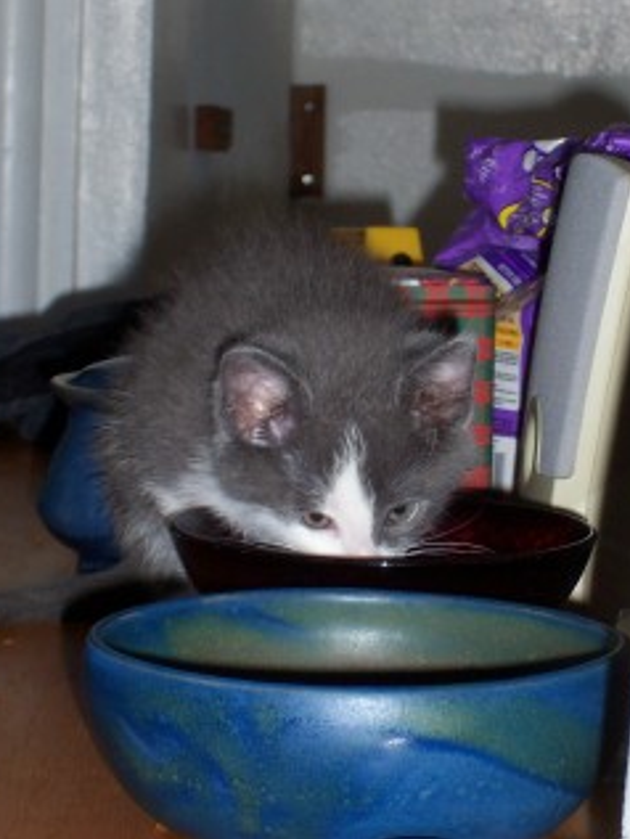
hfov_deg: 10.6
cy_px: 439
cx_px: 320
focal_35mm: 140
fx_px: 3395
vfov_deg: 14.1
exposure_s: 1/90
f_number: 4.8
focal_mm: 16.8
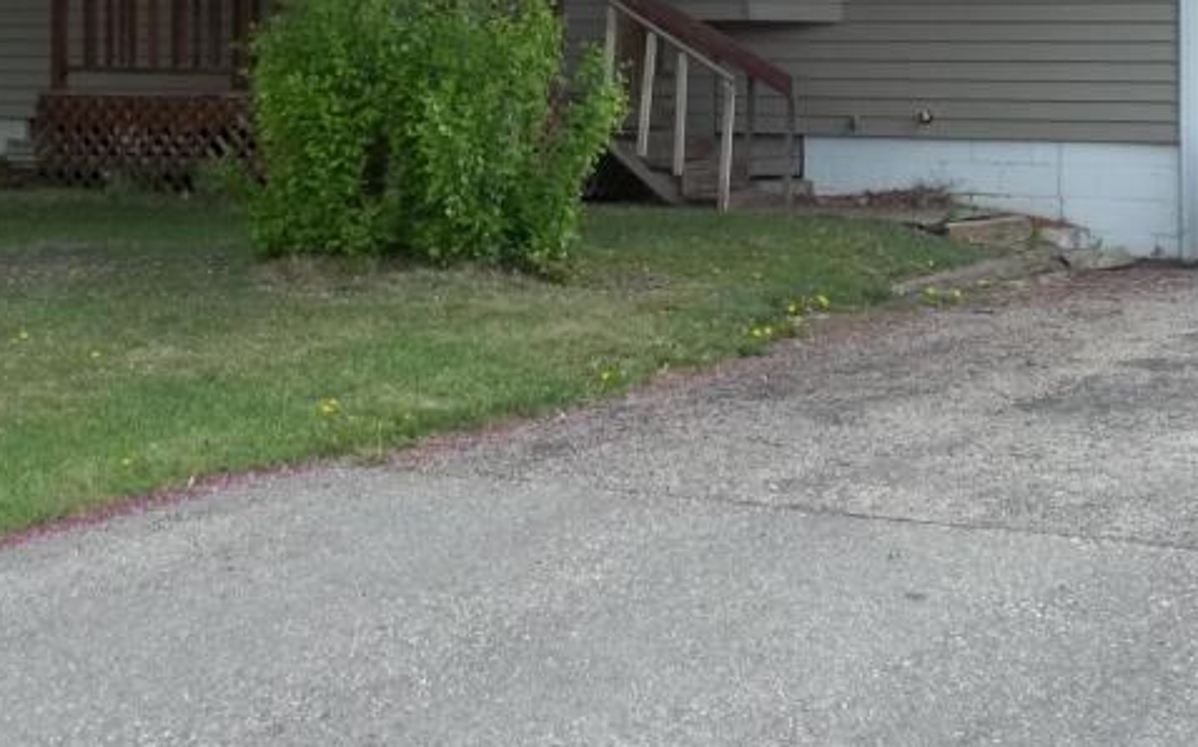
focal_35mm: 75
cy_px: -5
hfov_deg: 27.5
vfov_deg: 17.0
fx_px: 2447
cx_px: 669
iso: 64
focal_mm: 5.9
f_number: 3.3
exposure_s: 1/320
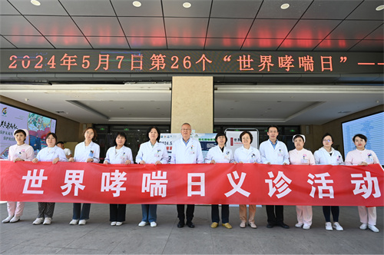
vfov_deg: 53.0
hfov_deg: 73.8
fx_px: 256
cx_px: 192
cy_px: 128
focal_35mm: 24
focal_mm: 24
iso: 450
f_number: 5
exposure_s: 1/250
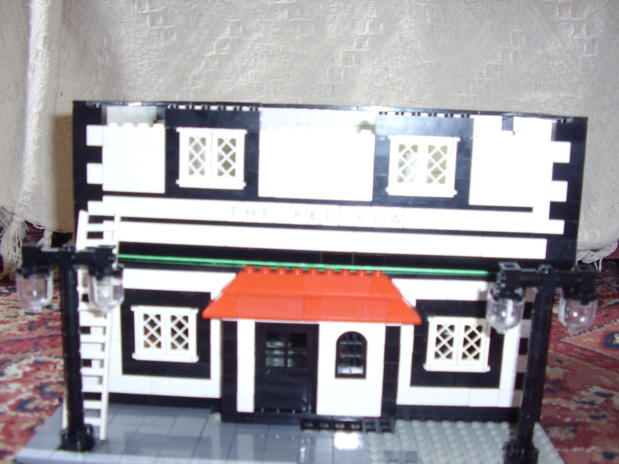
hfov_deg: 60.0
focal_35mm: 30
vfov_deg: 46.8
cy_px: 232
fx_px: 536
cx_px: 310
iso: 141
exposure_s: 1/30
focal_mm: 5.8
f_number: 2.9
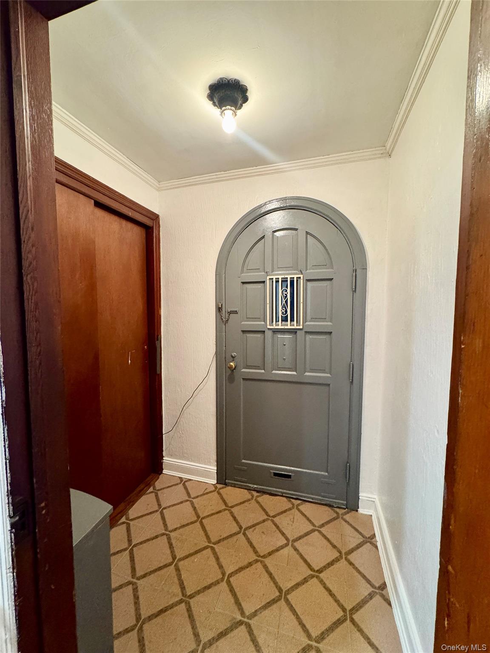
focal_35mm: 14
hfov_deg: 85.7
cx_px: 245
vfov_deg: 102.1
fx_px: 264
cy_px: 326
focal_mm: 2.22
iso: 500
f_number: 2.2
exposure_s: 1/60
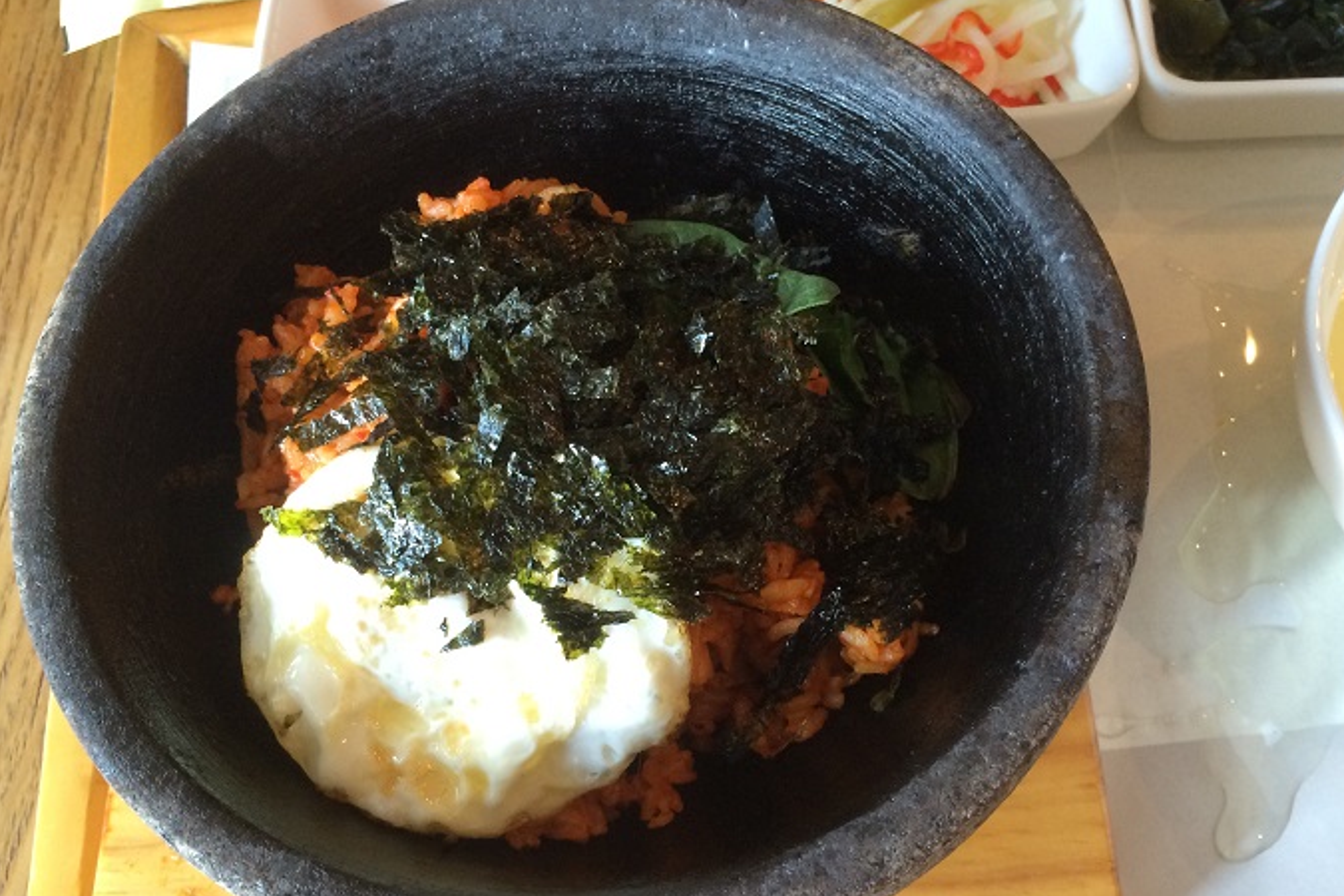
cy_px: 514
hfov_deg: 51.9
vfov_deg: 35.9
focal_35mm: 37
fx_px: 1381
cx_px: 665
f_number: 2.2
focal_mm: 4.12
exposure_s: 1/30
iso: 160
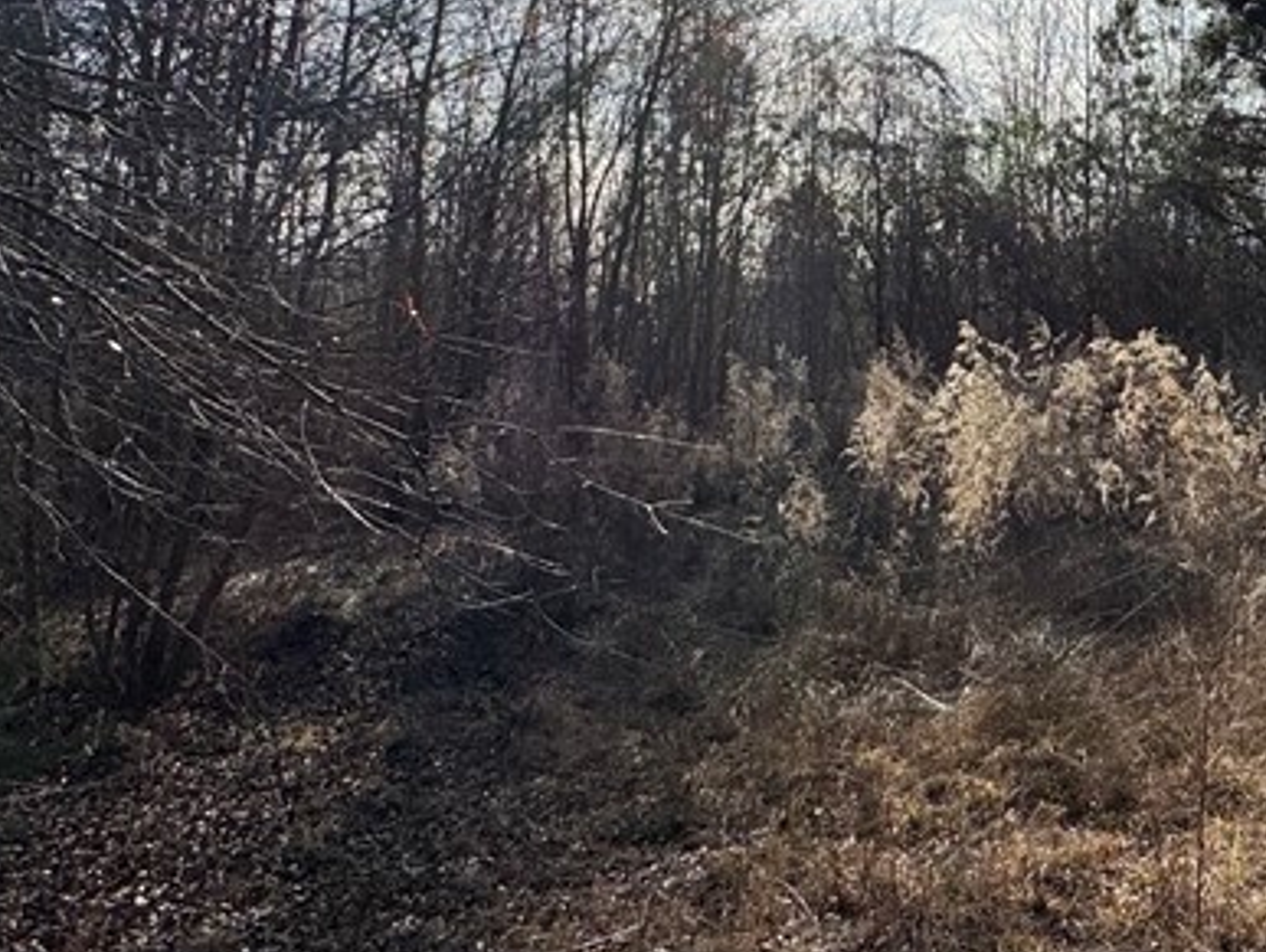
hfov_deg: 45.8
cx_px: 1116
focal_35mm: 37
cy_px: 203
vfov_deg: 37.5
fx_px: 1354
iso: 50
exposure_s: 1/2674
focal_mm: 2.22
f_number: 2.2
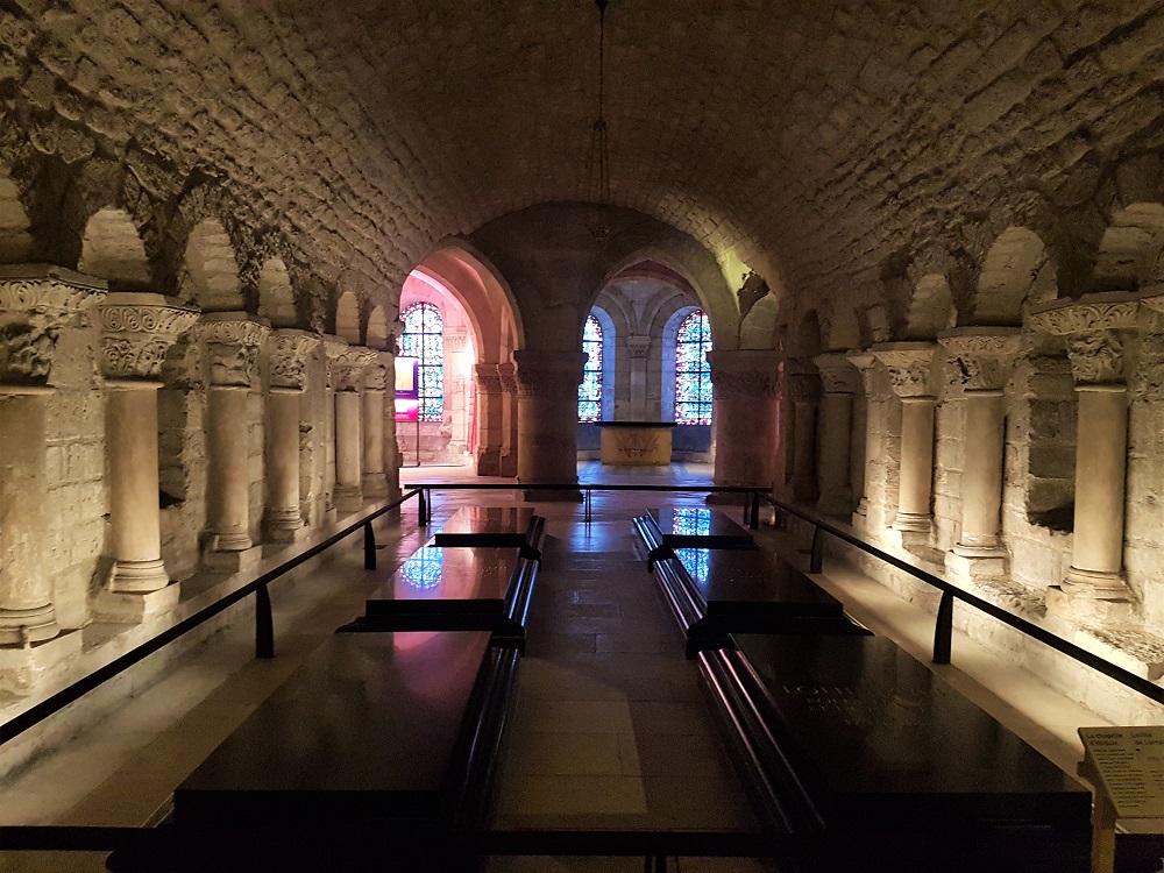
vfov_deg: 53.1
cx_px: 582
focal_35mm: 26
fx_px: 874
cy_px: 436
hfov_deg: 67.3
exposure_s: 1/10
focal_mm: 4.2
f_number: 1.7
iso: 320
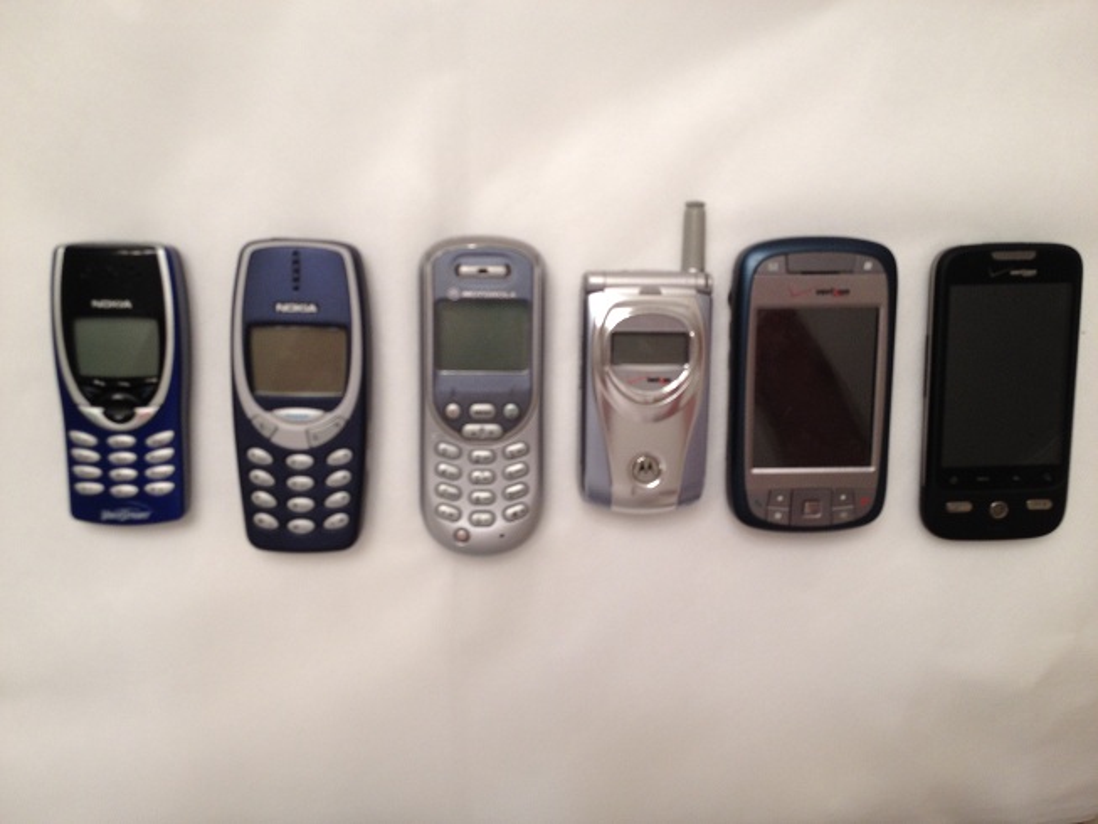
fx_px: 1110
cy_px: 412
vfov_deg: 40.7
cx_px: 549
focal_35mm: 35
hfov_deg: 52.6
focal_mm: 4.28
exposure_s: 1/20
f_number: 2.4
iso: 80
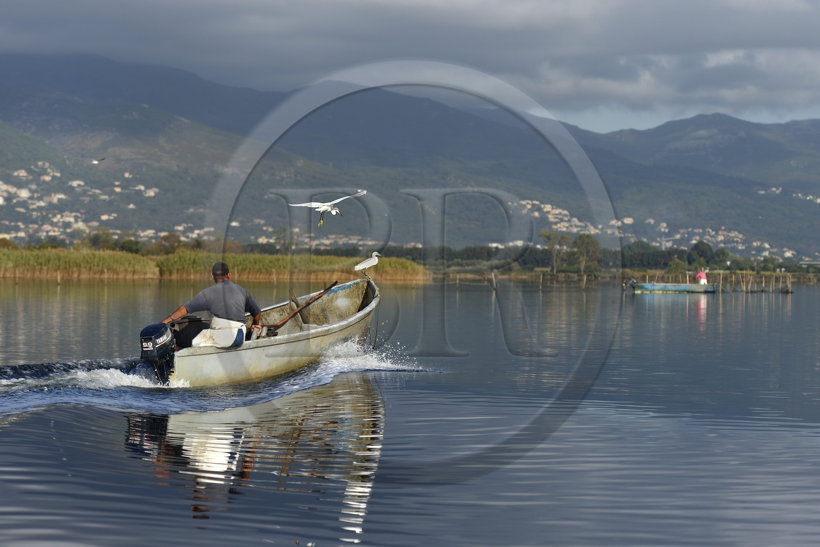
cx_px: 410
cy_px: 274
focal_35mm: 135
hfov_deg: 15.2
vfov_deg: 10.2
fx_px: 3074
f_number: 6.3
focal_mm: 135
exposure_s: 1/800
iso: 200
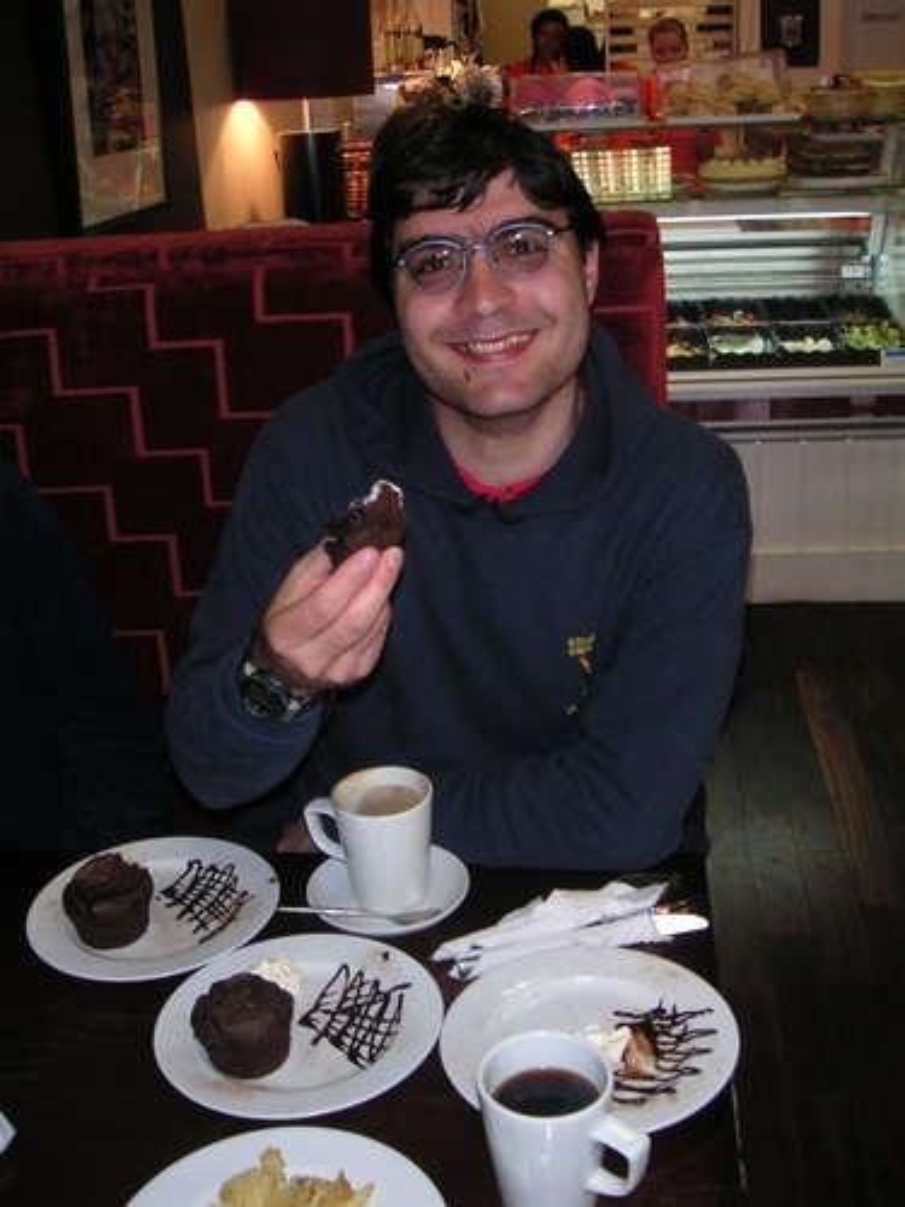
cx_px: 452
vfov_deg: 49.0
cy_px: 604
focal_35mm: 38
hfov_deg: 37.7
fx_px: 1325
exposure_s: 1/45
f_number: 2.8
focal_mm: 6
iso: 160
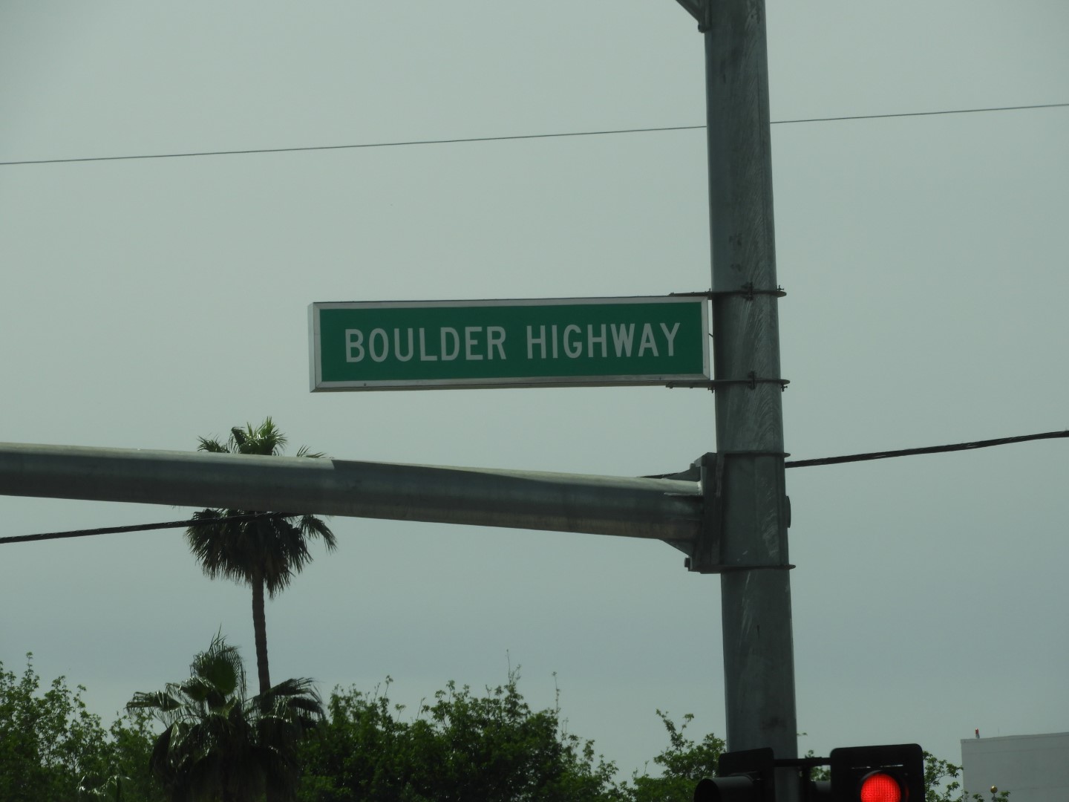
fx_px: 10191
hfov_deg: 6.0
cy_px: 401
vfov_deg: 4.5
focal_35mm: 330
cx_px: 534
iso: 100
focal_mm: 59.1
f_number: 5.5
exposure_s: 1/1250
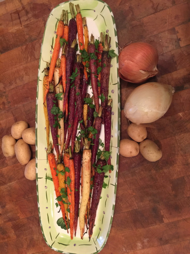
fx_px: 212
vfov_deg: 61.7
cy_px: 127
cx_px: 95
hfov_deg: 48.2
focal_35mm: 29
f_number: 2.2
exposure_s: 1/15
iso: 100
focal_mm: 4.15
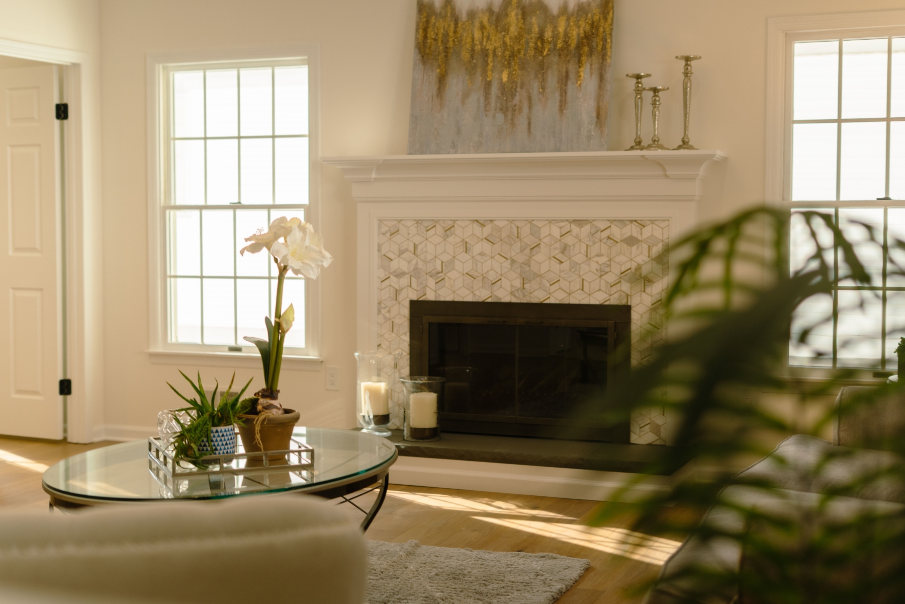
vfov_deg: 27.0
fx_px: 1257
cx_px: 452
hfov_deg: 39.6
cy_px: 302
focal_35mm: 50
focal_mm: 50
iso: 250
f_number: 2.8
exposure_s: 1/3
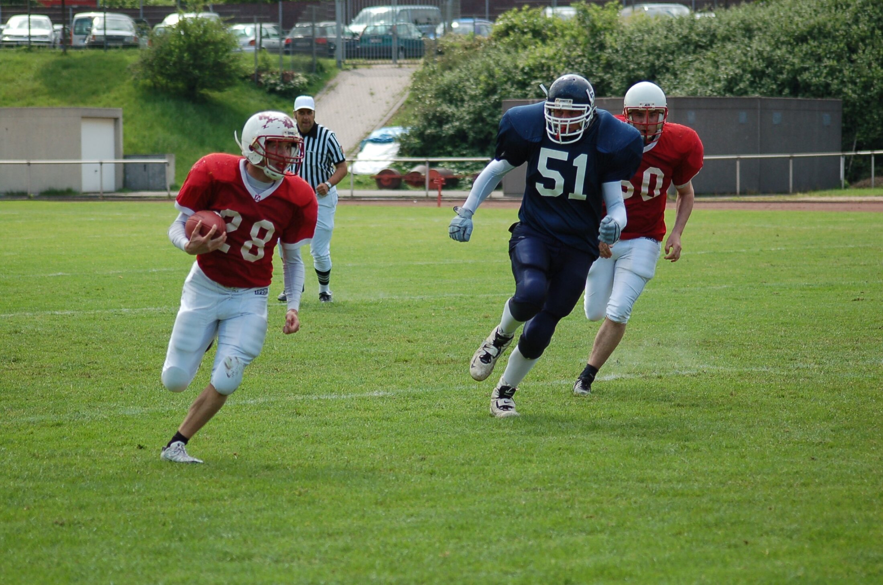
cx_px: 442
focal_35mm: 150
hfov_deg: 13.7
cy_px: 292
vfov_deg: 9.1
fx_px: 3672
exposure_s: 1/1000
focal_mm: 100
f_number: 4.2
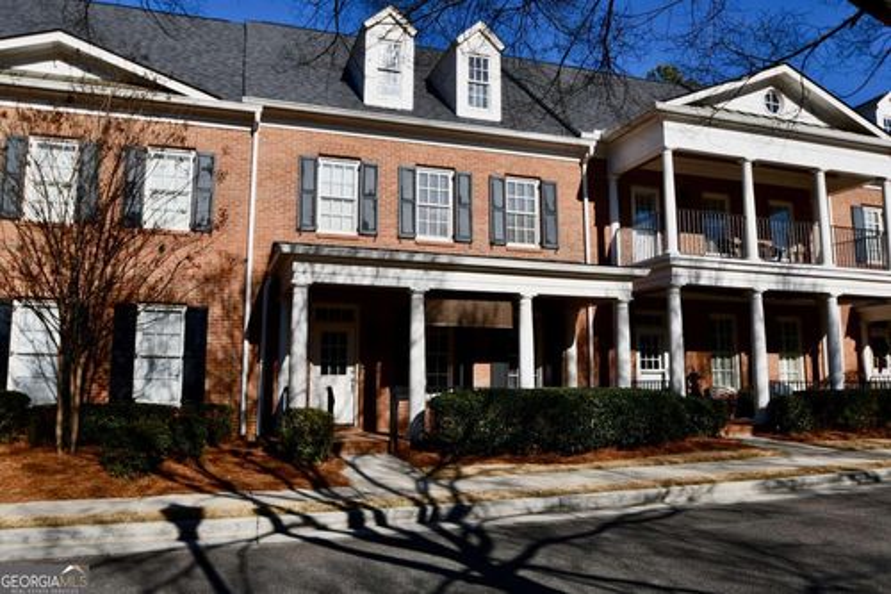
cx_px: 446
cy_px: 297
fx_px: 668
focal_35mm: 27
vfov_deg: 47.9
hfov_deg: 67.4
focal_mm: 18
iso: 100
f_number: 9
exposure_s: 1/320
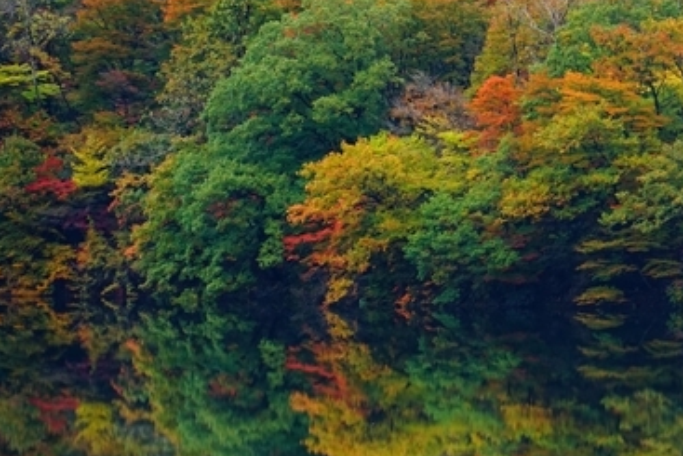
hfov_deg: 3.9
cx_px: 681
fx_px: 9926
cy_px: 259
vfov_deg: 2.6
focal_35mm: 523
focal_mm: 240
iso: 800
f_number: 9
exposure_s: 1/200
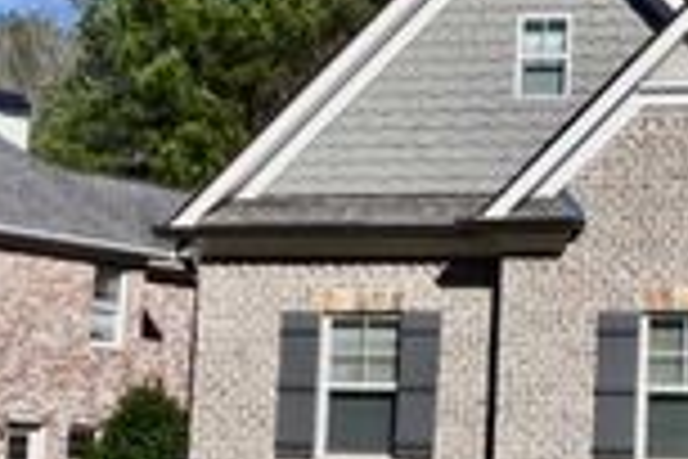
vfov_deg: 11.6
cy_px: 250
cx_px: 1111
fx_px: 2255
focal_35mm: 118
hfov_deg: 15.6
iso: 100
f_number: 8
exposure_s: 1/320
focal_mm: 24
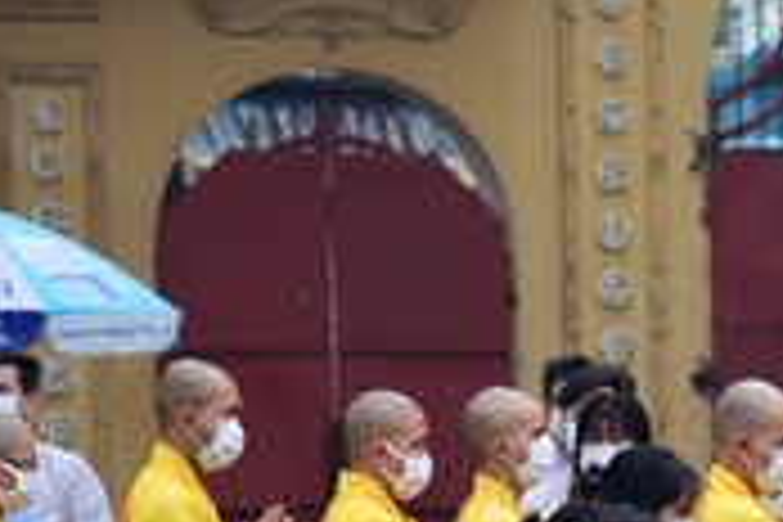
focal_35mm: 448
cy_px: 788
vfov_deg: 3.1
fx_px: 9743
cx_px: 1058
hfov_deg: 4.6
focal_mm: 120
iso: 400
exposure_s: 1/80
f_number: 4
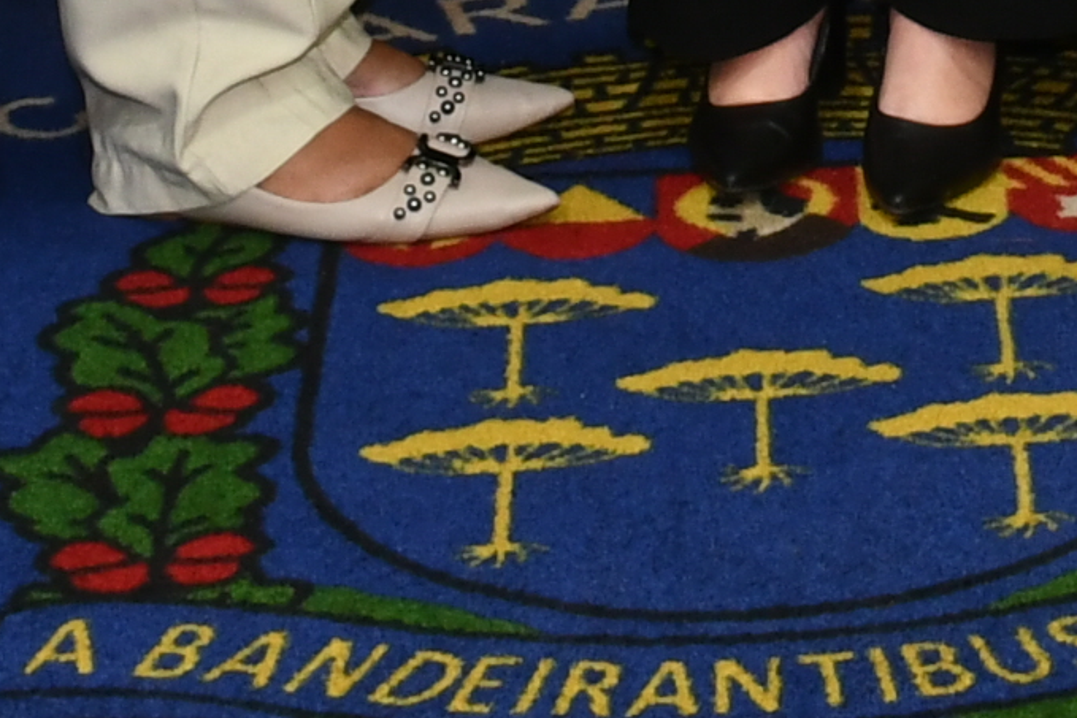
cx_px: 1394
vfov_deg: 6.3
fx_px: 6074
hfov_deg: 9.9
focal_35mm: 203
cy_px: -1377
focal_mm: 22
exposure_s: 1/60
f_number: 4
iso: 450
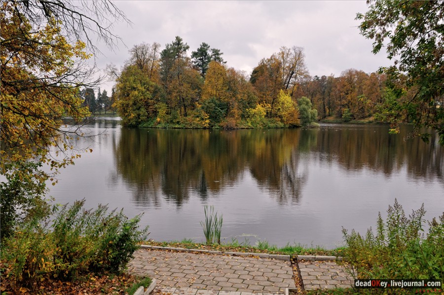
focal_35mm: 36
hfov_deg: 53.2
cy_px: 148
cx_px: 222
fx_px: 443
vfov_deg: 36.8
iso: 320
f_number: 6.3
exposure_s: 1/250
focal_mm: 24
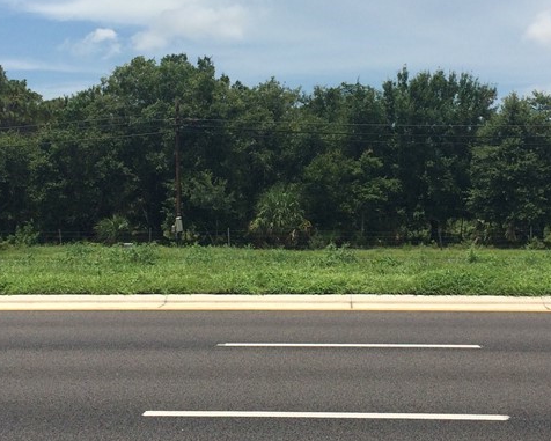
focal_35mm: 63
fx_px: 1028
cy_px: 100
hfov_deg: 30.0
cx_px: 286
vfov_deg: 23.9
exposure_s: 1/5128
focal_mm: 4.12
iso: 40
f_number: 2.2
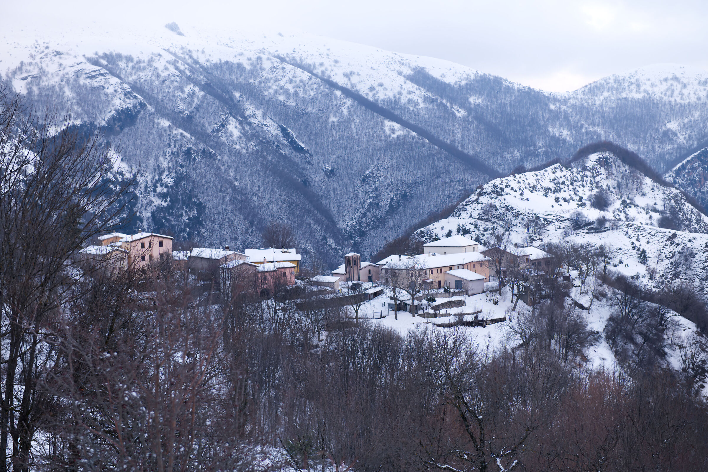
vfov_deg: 21.9
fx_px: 1219
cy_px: 236
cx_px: 354
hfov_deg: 32.4
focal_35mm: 62
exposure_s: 1/250
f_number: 5
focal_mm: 62
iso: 500
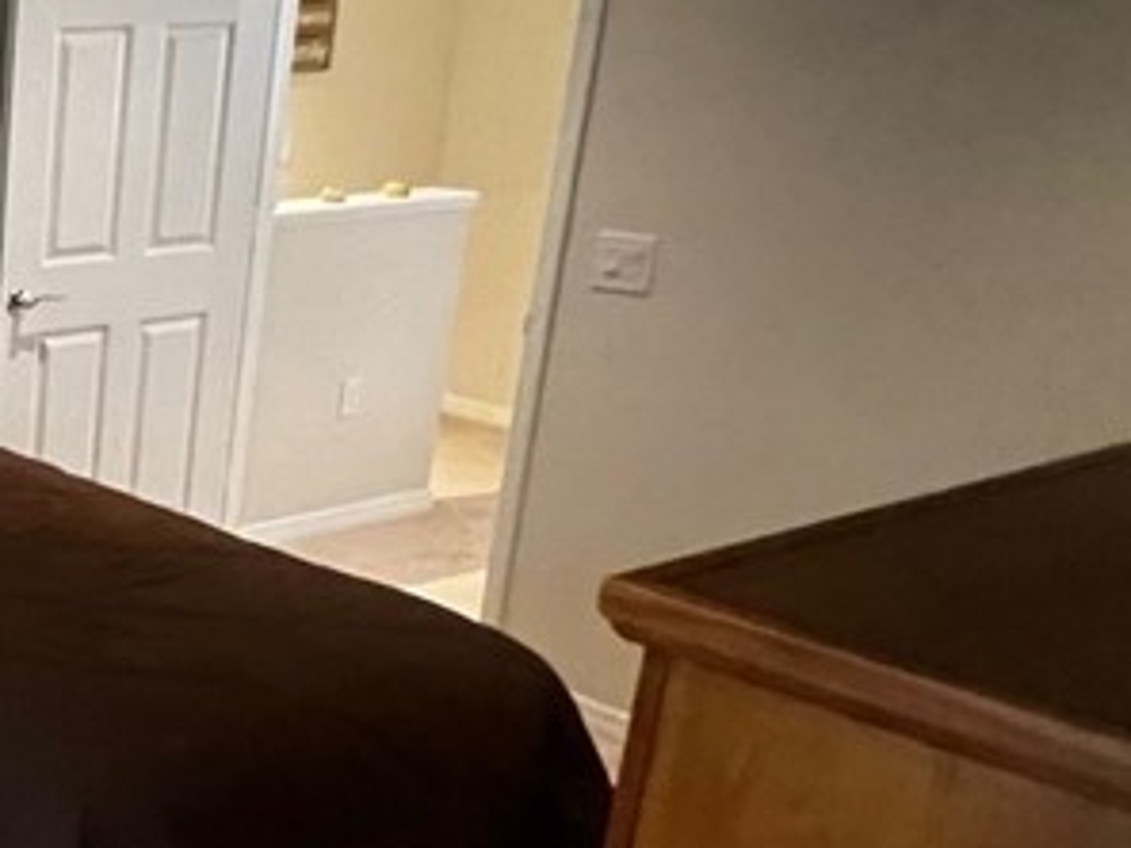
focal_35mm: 45
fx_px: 1470
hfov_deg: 30.4
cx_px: -428
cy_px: 508
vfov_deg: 32.1
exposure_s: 1/40
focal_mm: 1.57
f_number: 1.8
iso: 1000
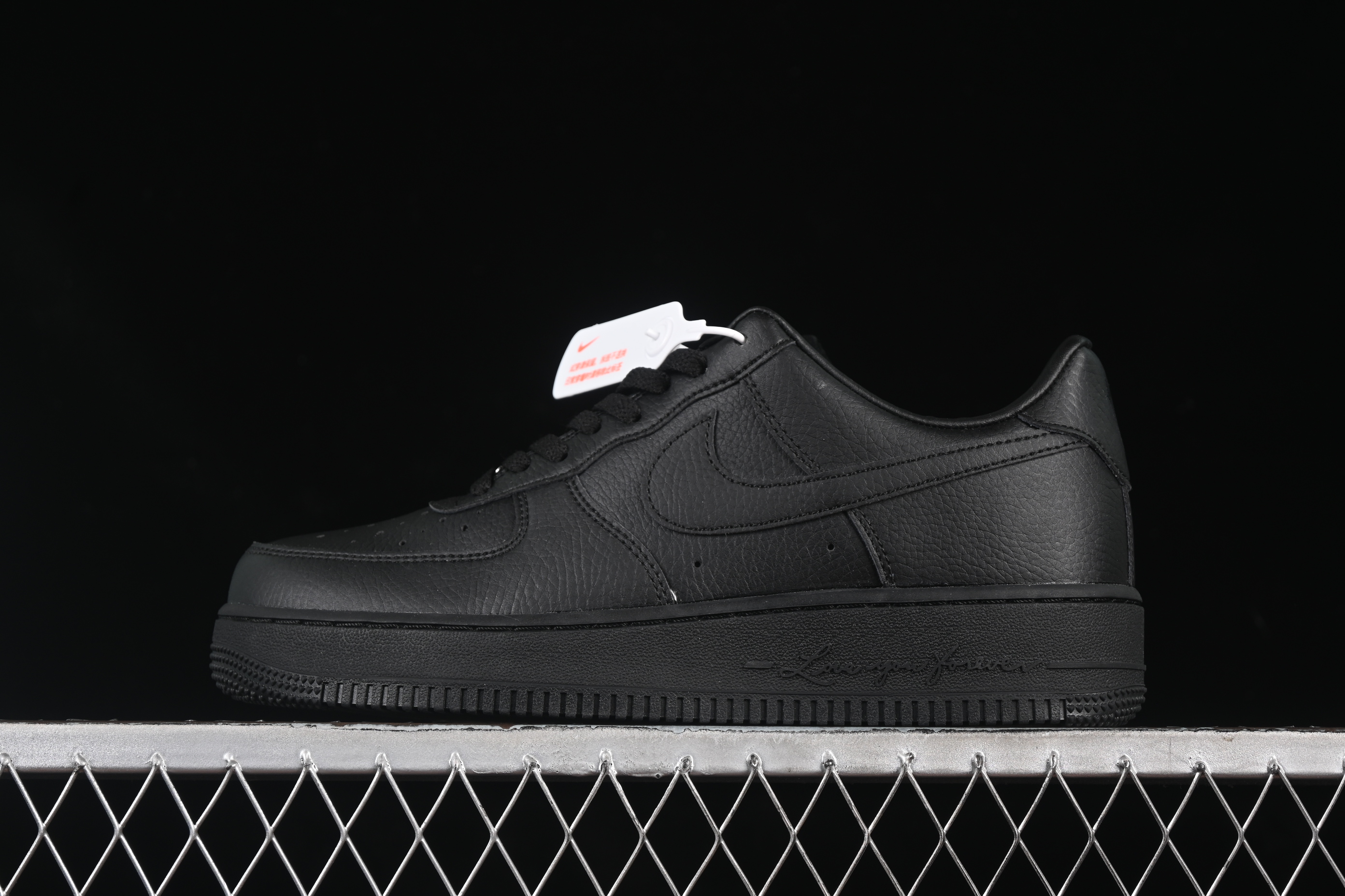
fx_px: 2802
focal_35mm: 75
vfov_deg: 18.2
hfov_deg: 27.0
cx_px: 672
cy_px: 448
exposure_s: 1/50
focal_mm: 50
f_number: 6.3
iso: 160
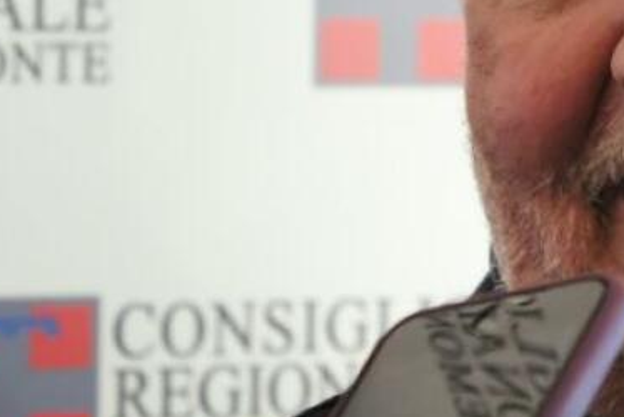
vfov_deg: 5.2
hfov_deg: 7.7
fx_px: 4614
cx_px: 656
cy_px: 13
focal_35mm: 266
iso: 6400
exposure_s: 1/250
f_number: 4
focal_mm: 55
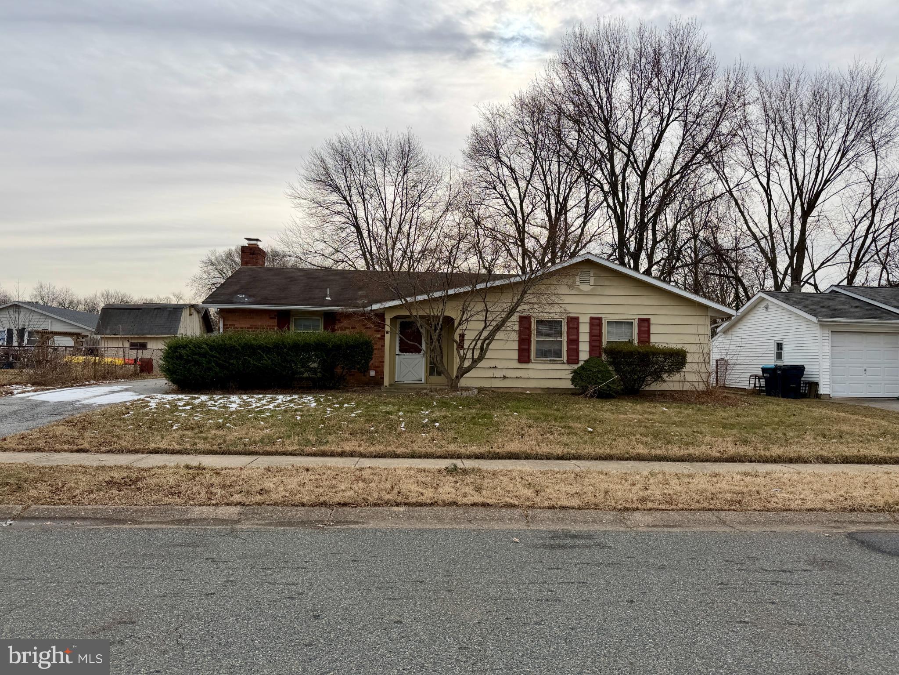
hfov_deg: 71.6
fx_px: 623
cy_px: 338
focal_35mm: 24
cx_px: 450
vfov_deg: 56.8
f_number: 1.78
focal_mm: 6.76
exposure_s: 1/4975
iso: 80
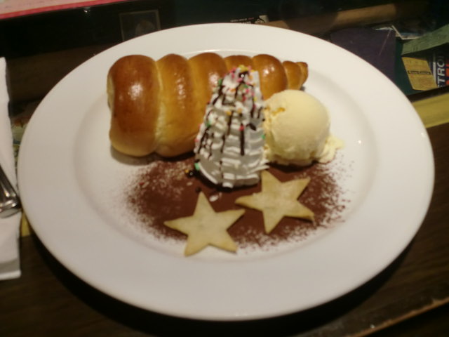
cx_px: 224
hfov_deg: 52.6
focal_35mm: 35
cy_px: 168
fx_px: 454
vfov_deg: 40.7
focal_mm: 6.3
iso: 125
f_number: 3.1
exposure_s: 1/60
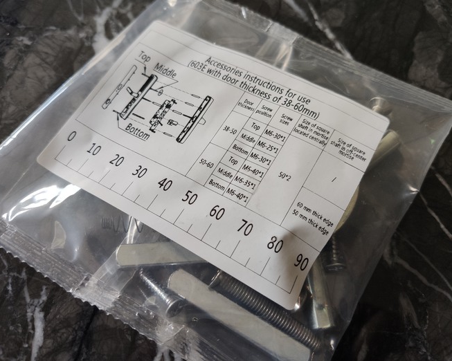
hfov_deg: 62.2
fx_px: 374
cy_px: 176
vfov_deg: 51.5
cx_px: 222
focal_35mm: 28
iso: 621
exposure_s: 1/100
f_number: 1.75
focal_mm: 4.75
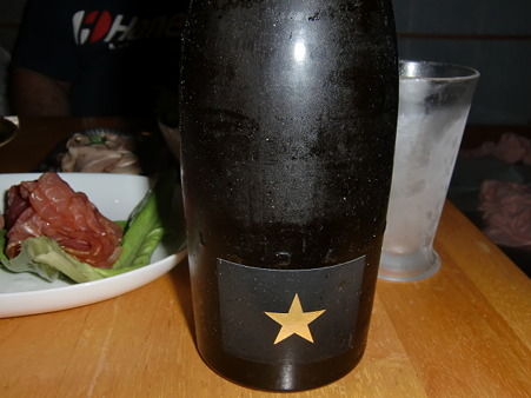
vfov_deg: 41.8
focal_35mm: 34
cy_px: 199
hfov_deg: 54.0
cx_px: 266
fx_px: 521
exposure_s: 1/15
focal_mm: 6.1
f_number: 8.4
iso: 64
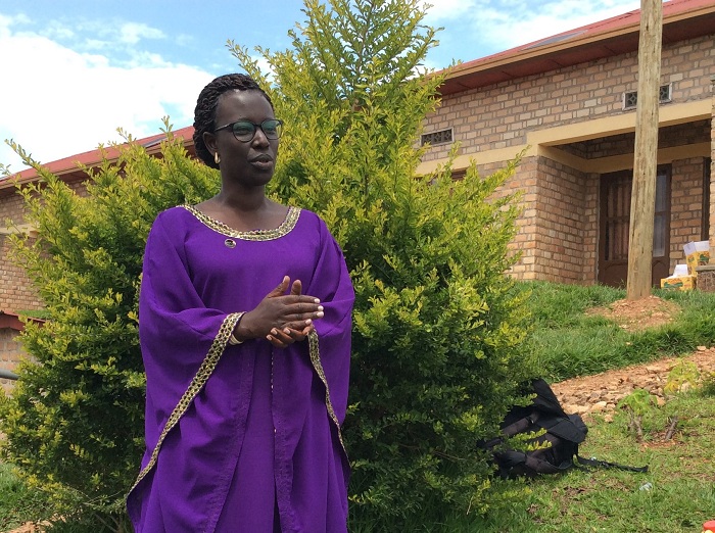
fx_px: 660
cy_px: 266
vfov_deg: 44.0
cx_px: 358
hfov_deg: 56.9
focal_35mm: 32
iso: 32
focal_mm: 3.3
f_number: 2.4
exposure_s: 1/724
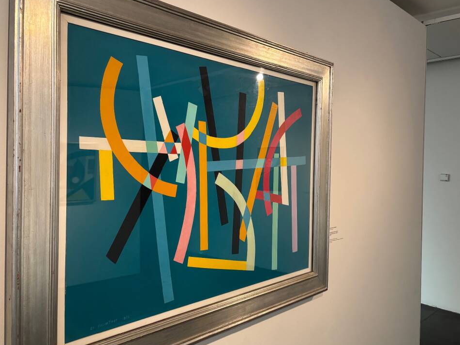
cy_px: 164
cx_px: 233
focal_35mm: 28
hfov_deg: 63.4
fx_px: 372
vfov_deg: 49.7
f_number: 1.6
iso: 160
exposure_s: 1/50
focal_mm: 5.96
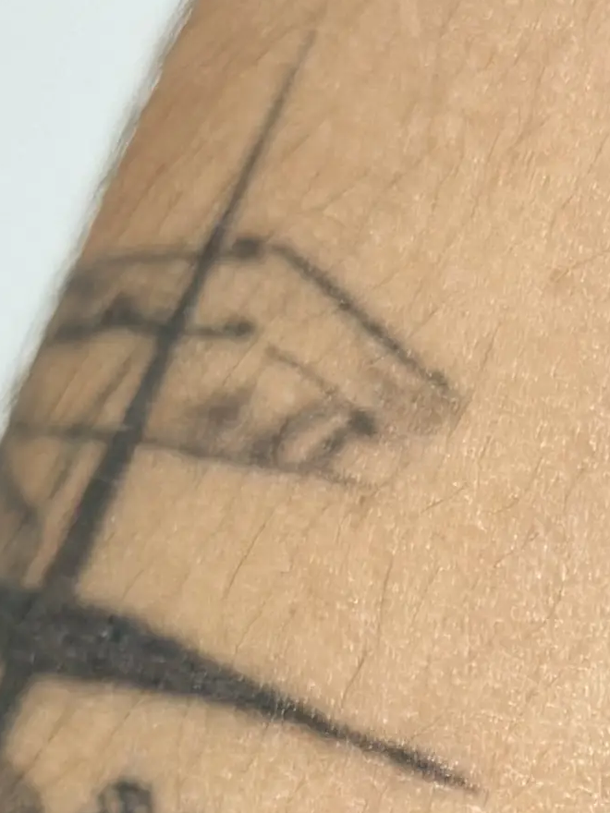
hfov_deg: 6.7
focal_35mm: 220
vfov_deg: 8.8
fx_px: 5169
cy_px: 1203
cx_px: 935
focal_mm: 6.86
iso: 200
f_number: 1.78
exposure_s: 1/60
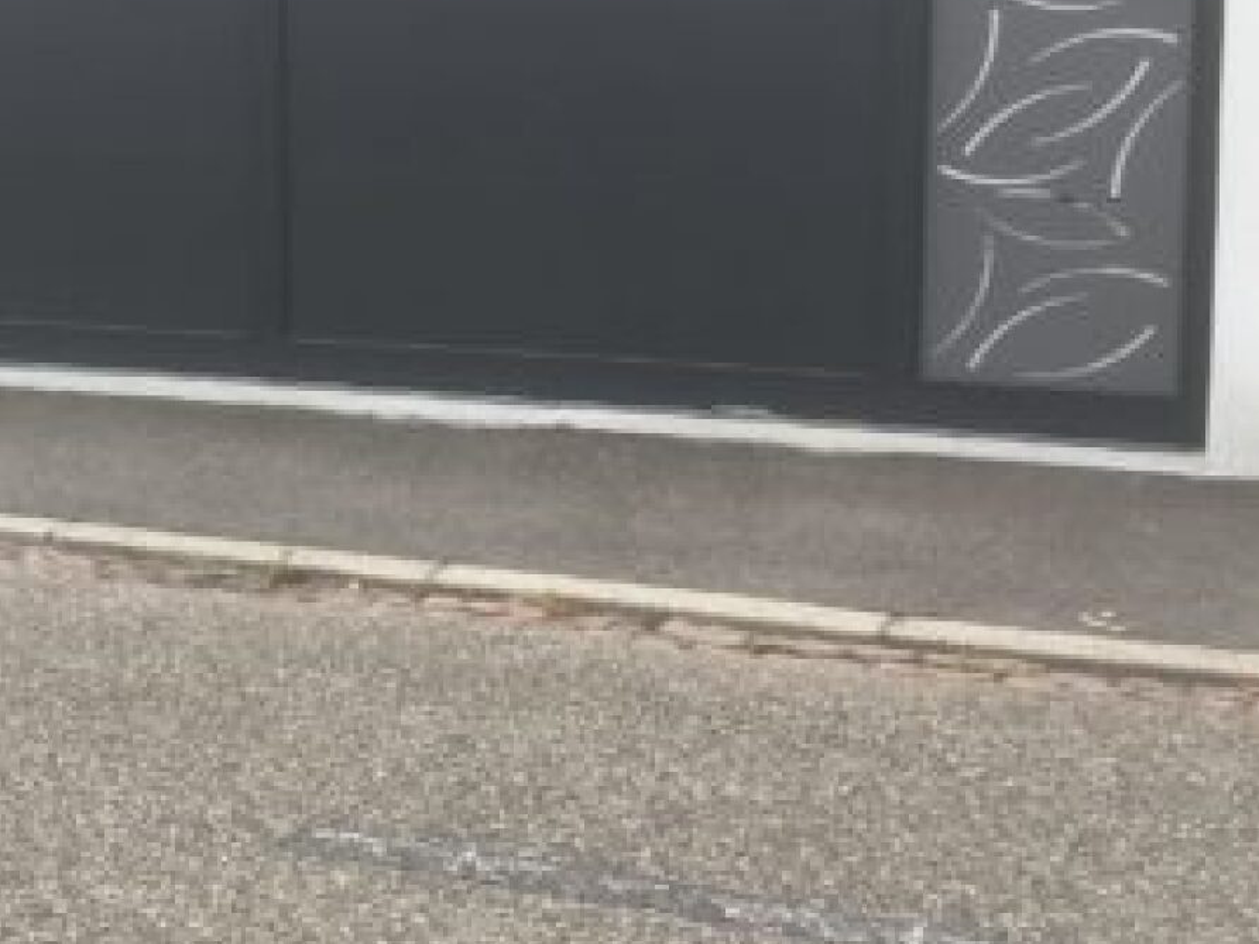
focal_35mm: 65
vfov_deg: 22.5
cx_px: 90
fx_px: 2364
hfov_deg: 28.5
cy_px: 292
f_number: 2.2
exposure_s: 1/777
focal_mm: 4.15
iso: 25
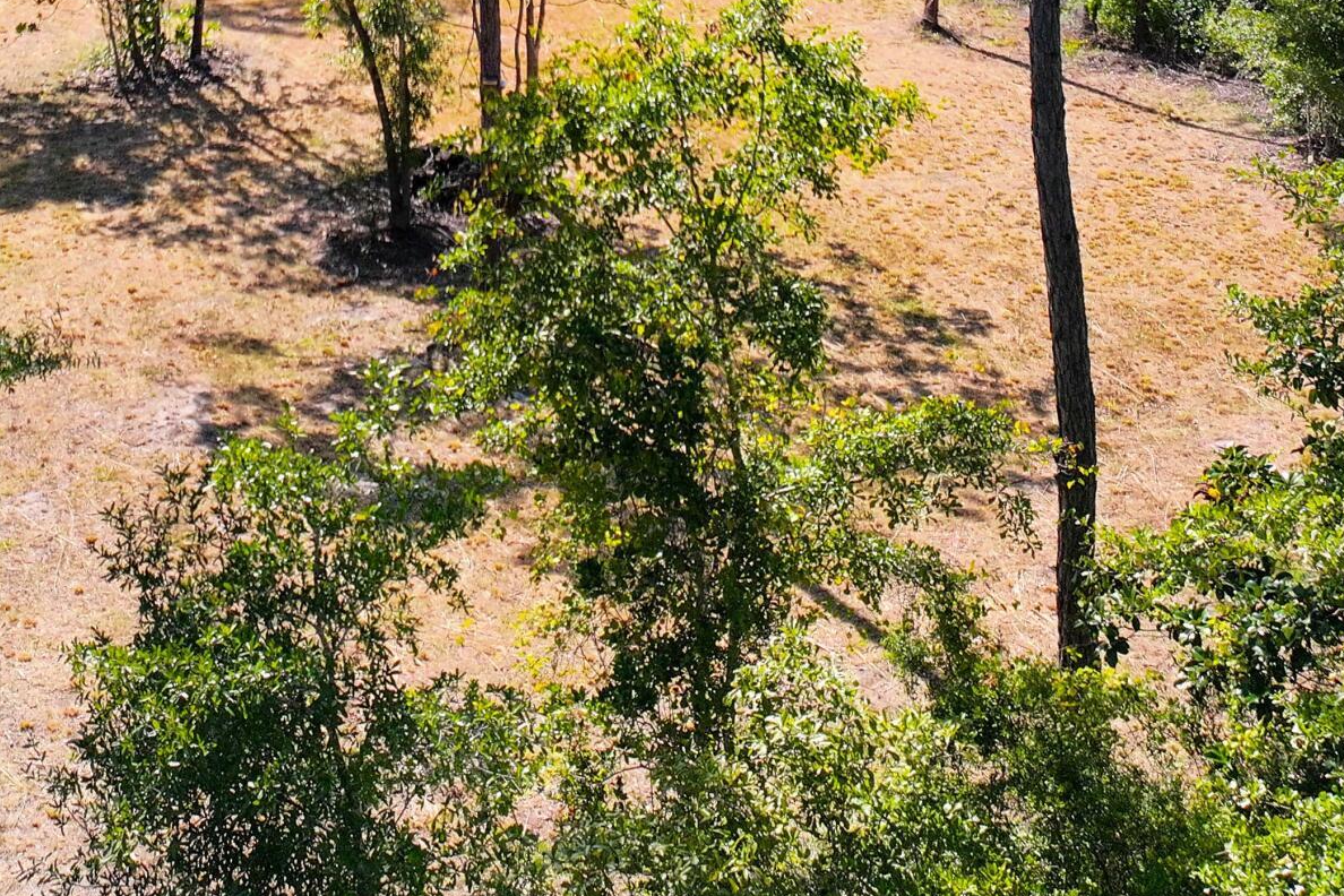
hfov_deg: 31.5
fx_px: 2352
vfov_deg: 19.9
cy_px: -255
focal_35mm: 63
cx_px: 393
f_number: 2.8
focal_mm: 12.29
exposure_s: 1/2500
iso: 400
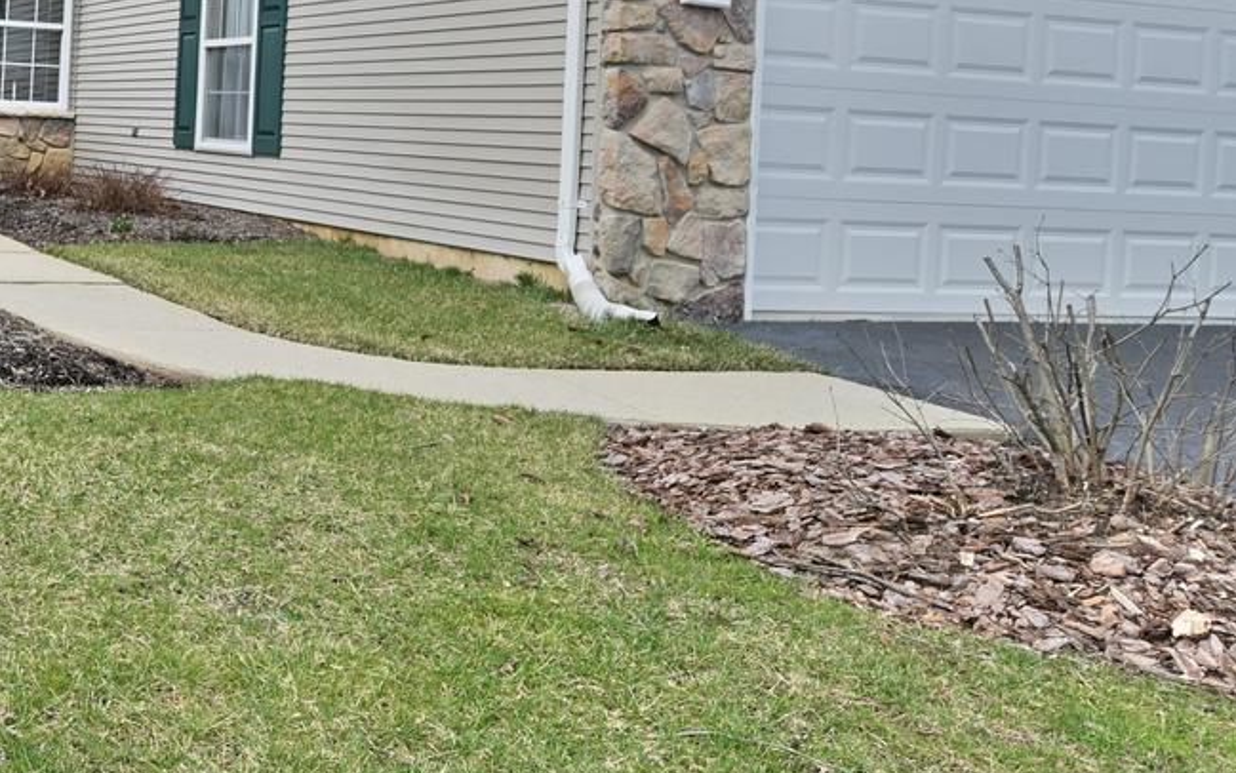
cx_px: -32
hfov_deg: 38.7
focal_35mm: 45
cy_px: 108
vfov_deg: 27.8
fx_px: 1516
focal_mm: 14
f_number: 8
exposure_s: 1/160
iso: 100
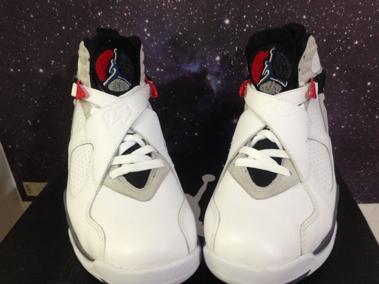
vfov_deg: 42.9
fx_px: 361
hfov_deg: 55.4
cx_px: 190
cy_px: 142
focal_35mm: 33
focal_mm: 4.12
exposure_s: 1/20
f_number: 2.4
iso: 320
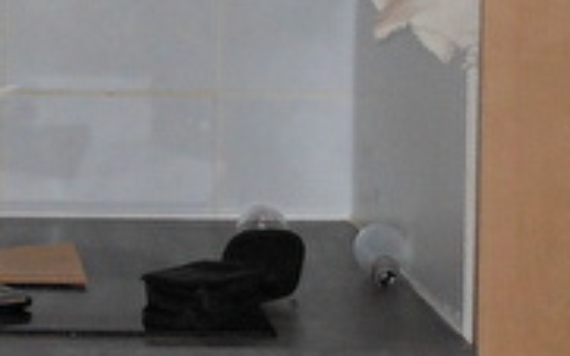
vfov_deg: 7.8
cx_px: -277
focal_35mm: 168
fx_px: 2609
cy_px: -13
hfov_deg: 11.9
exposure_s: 1/25
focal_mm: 5
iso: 200
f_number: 3.7
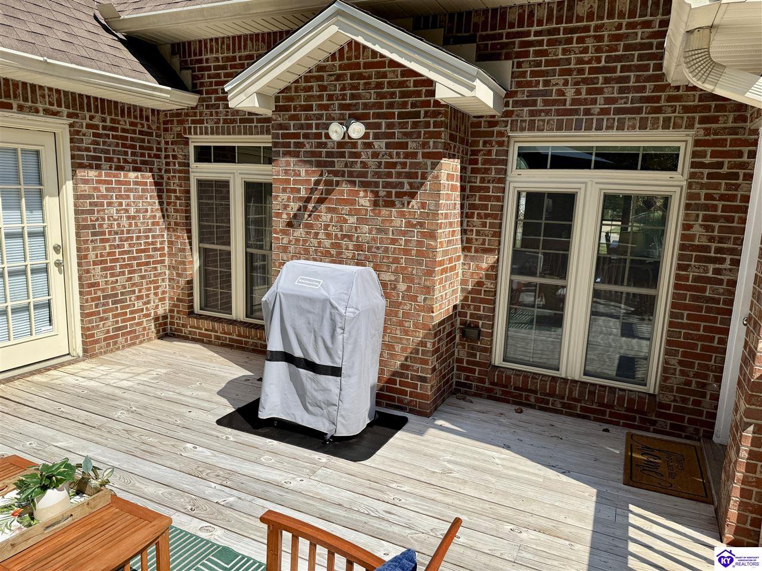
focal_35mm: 24
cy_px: 286
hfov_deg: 71.6
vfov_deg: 56.8
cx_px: 381
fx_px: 528
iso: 80
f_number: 1.78
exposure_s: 1/4405
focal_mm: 6.76
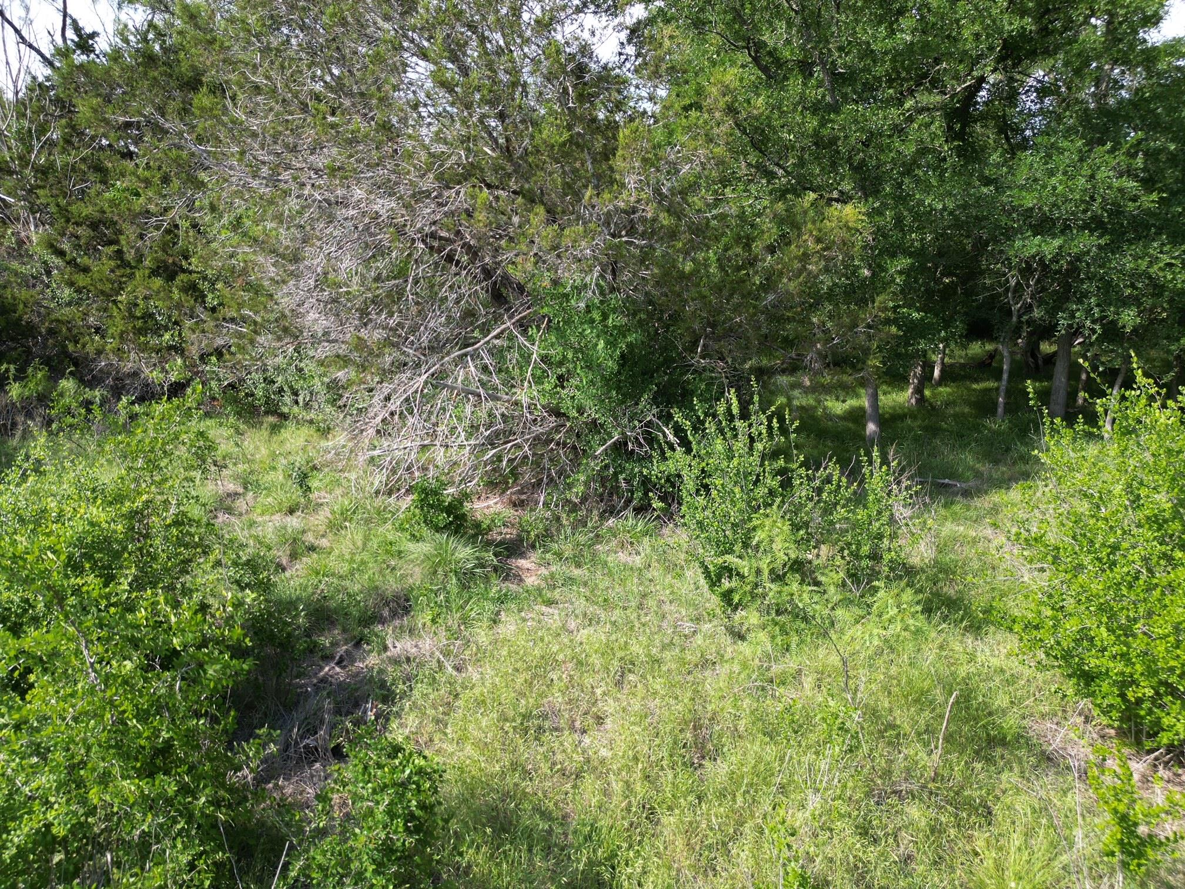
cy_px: 444
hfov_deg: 71.6
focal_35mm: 24
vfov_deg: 56.8
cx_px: 592
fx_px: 822
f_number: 1.7
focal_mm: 6.72
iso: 100
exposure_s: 1/800
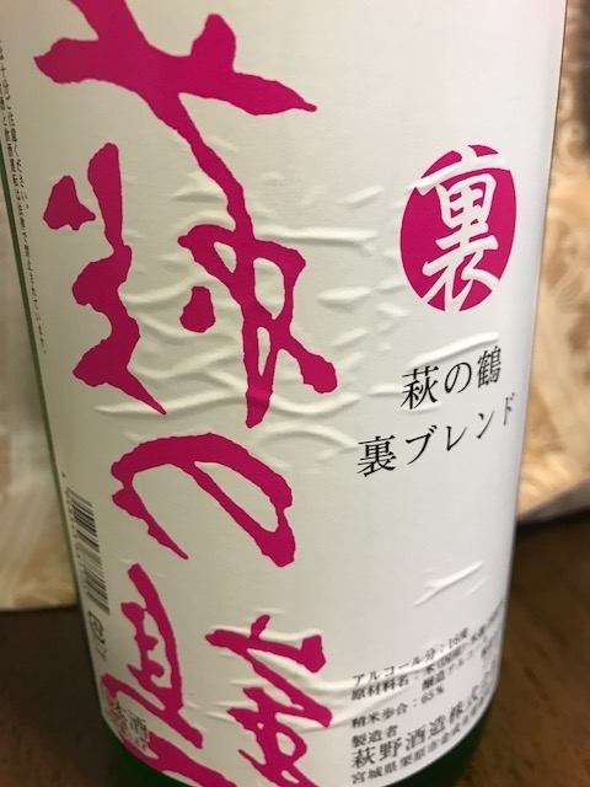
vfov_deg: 63.4
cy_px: 394
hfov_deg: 49.7
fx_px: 636
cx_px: 295
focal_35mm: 28
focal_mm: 3.99
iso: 40
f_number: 1.8
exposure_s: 1/17
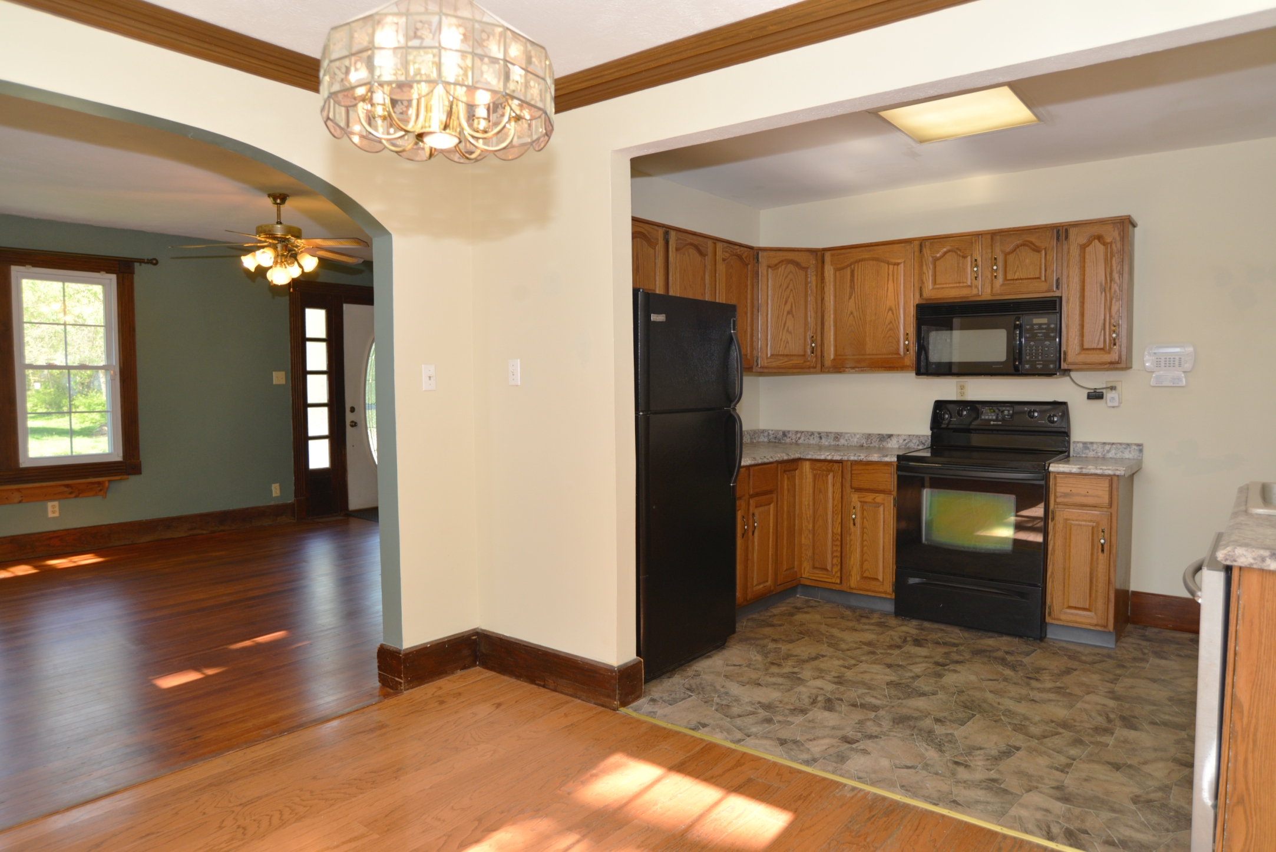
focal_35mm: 23
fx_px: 816
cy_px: 426
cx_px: 638
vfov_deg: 55.2
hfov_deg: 76.1
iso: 400
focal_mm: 23
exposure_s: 1/100
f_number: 5.6
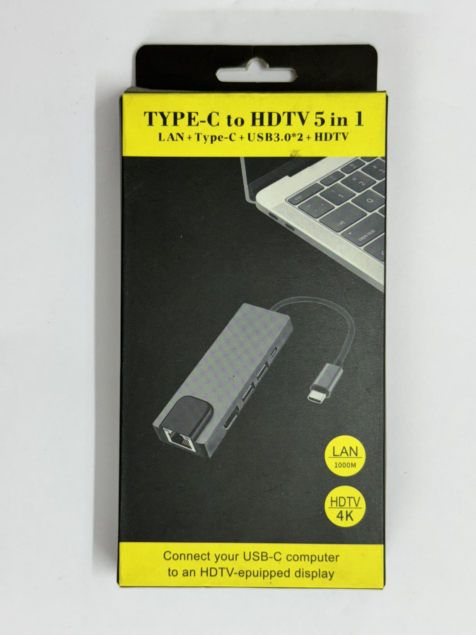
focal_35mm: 48
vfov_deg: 39.7
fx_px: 880
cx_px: 238
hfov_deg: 30.3
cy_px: 318
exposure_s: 1/100
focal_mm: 6.76
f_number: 1.78
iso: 125
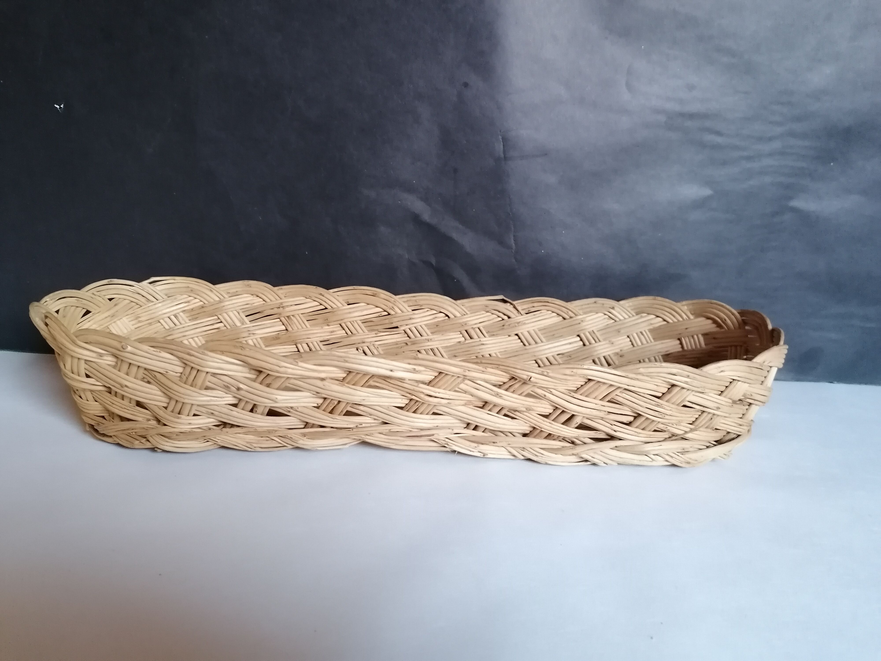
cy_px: 330
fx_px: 687
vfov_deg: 51.4
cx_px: 440
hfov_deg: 65.3
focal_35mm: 27
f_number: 1.8
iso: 500
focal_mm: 4.75
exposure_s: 1/25
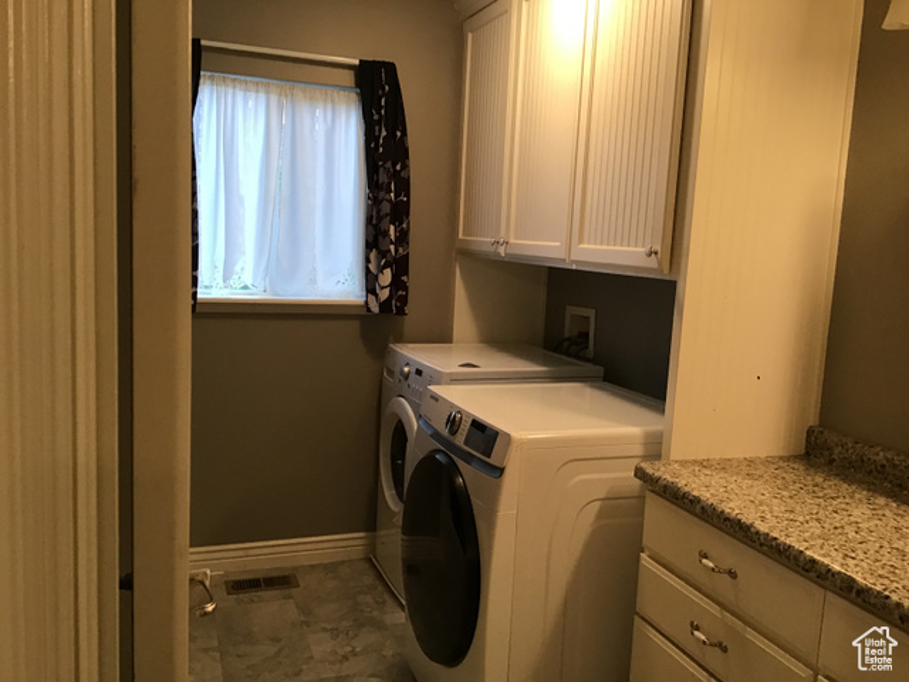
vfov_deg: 45.4
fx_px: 814
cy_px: 341
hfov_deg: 58.4
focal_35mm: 31
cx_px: 454
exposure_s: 1/30
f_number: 2.4
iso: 100
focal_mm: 3.3
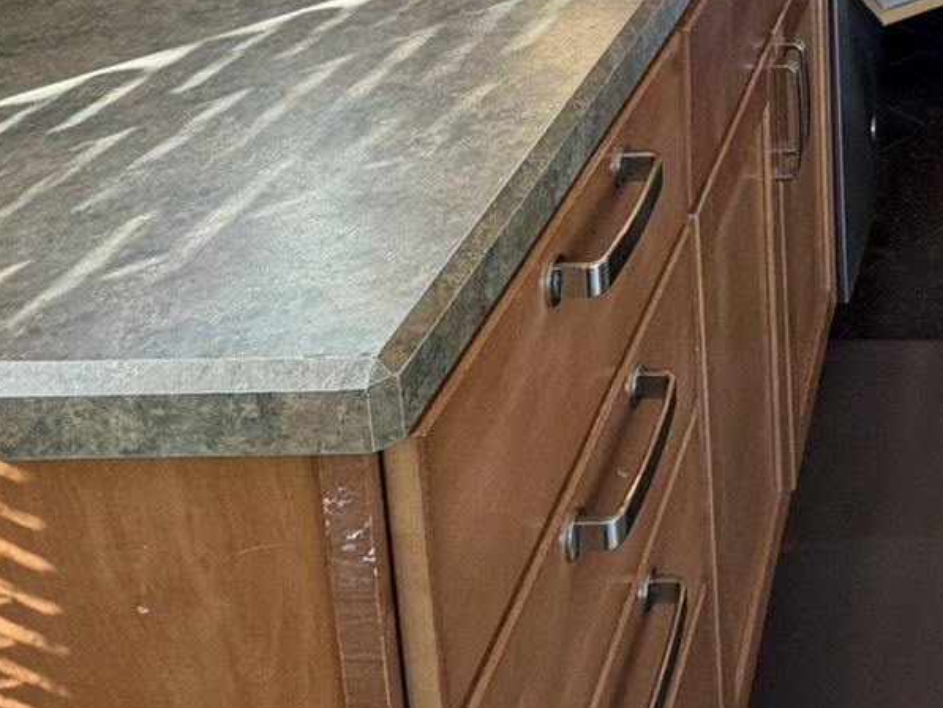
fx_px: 1308
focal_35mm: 48
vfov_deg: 25.5
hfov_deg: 34.0
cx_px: 1054
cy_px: -243
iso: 125
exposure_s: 1/120
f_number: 2.2
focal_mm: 2.22
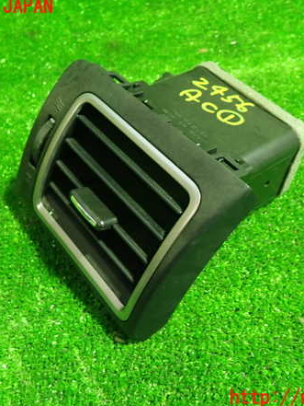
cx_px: 162
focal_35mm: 34
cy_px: 203
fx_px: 398
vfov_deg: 53.9
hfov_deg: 41.8
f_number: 2
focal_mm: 4.5
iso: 640
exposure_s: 1/30
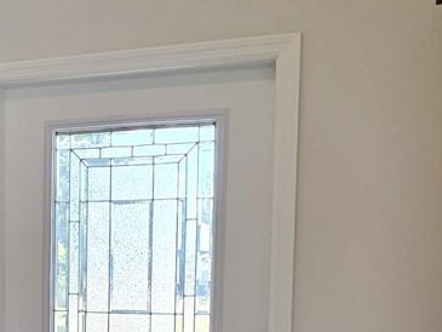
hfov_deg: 30.9
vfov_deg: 24.5
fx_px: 728
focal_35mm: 57
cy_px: 328
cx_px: -18
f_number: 1.9
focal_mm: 2.2
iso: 25
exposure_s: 1/120
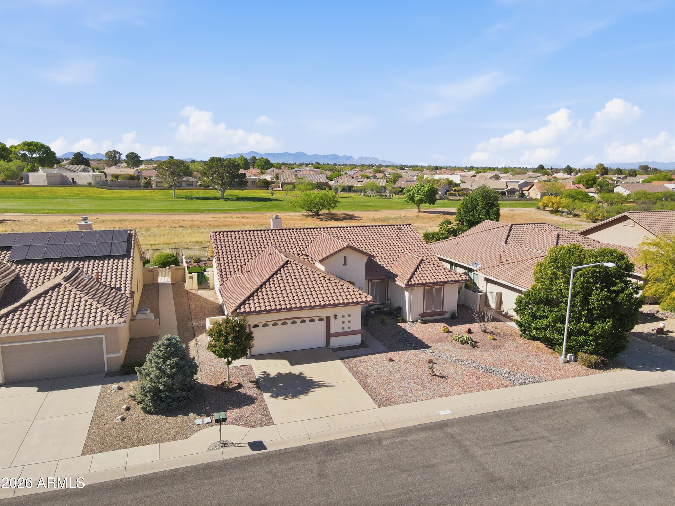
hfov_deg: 71.6
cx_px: 338
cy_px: 253
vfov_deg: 56.8
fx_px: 468
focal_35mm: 24
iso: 100
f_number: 2.8
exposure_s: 1/725
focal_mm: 4.5
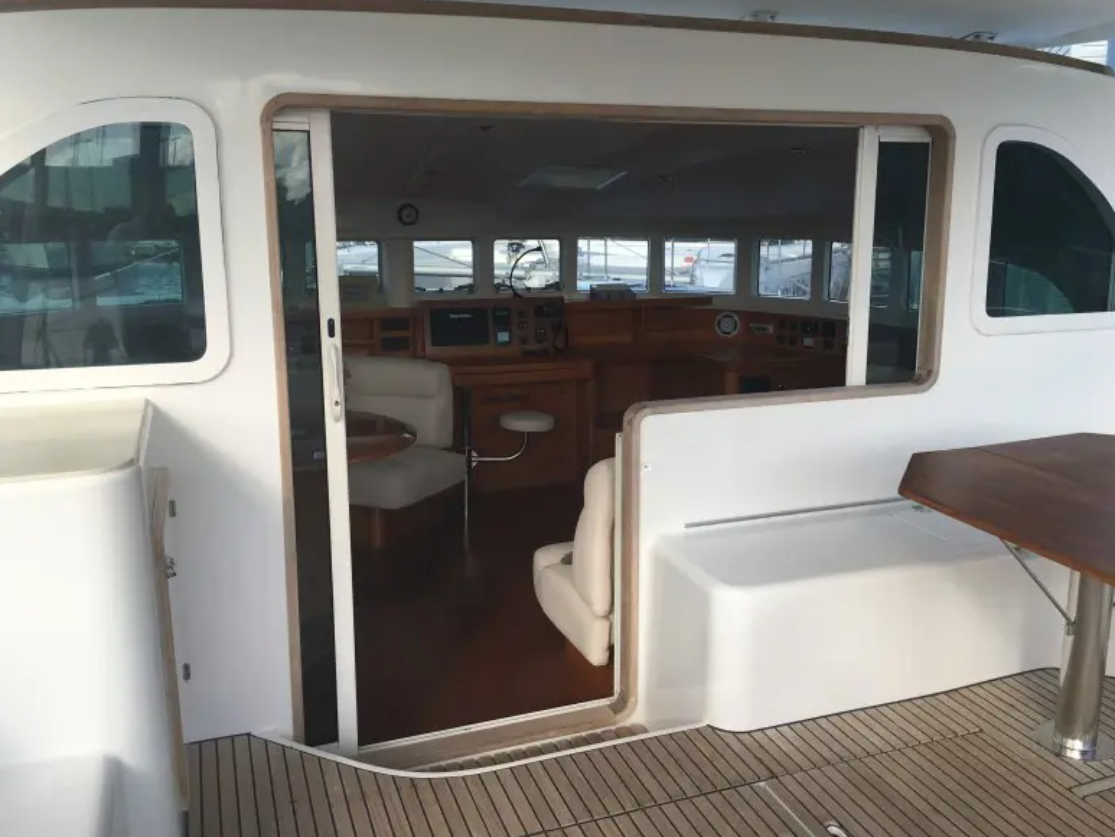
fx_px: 966
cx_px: 571
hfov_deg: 59.9
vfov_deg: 46.8
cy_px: 414
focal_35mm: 30
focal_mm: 4.15
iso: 25
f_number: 2.2
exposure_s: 1/487
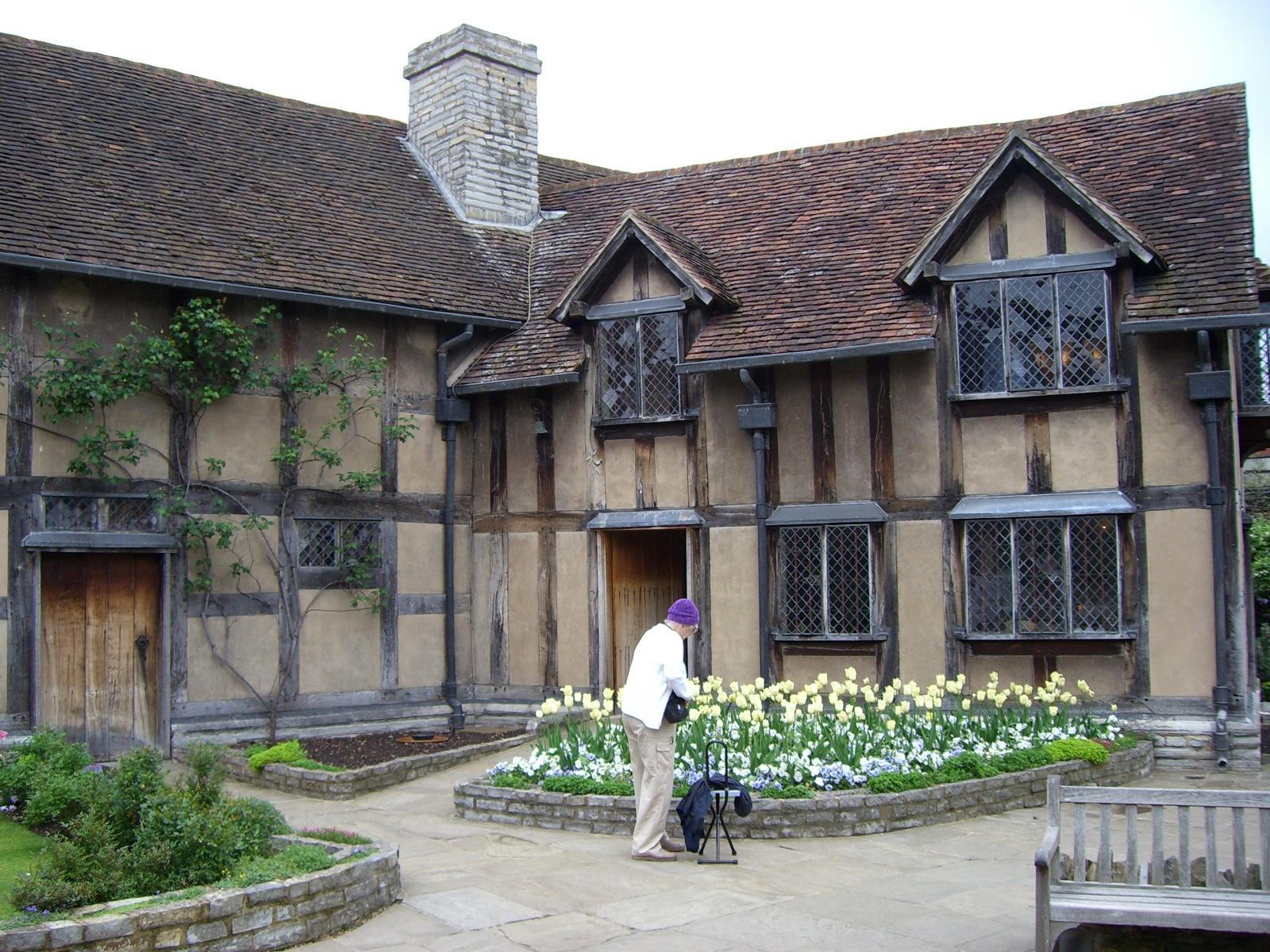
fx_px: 1394
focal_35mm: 38
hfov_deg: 49.0
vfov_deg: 37.7
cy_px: 476
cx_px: 635
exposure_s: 1/250
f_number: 2.7
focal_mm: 6.2
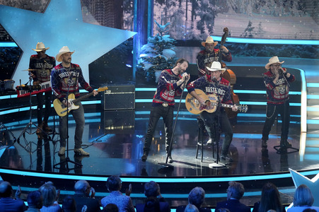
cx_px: 160
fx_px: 1160
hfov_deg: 15.7
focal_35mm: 131
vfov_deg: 10.5
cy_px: 106
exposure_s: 1/320
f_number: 4
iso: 6400
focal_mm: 131
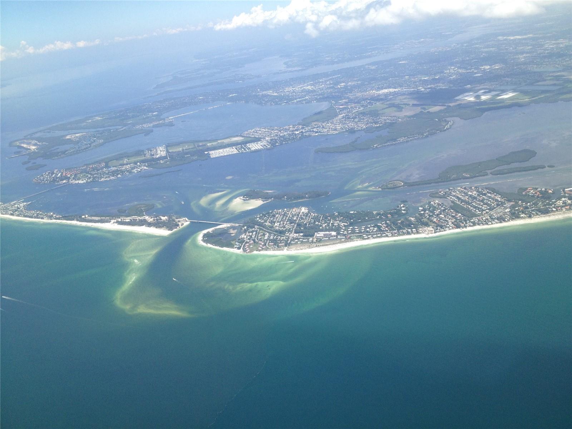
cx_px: 286
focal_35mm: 35
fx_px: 578
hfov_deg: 52.6
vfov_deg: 40.7
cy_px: 214
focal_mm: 4.28
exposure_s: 1/1284
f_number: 2.4
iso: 50
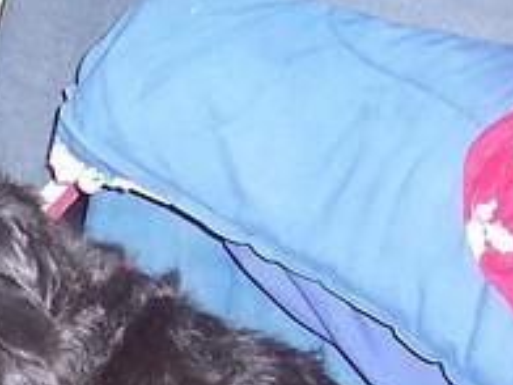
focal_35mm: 362
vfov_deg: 4.1
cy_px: 372
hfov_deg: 5.4
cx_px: -186
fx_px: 5365
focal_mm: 16.8
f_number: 4.8
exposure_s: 1/90
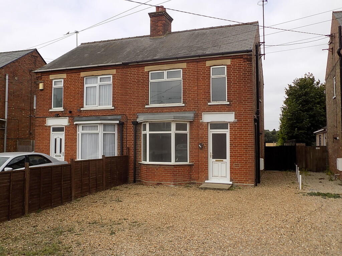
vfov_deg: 46.8
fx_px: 296
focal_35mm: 30
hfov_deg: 60.0
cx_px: 171
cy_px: 128
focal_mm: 5.3
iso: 80
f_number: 3.3
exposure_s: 1/640
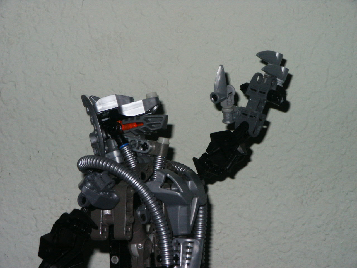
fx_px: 1361
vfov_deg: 11.2
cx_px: 178
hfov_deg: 14.9
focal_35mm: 132
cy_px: 134
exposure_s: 1/125
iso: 200
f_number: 8
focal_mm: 26.92
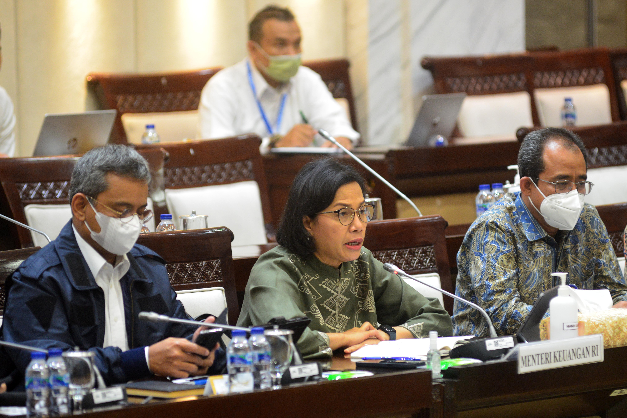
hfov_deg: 10.3
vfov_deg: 6.9
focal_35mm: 200
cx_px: 314
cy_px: 209
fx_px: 3484
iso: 2500
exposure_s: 1/125
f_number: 4.5
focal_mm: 200
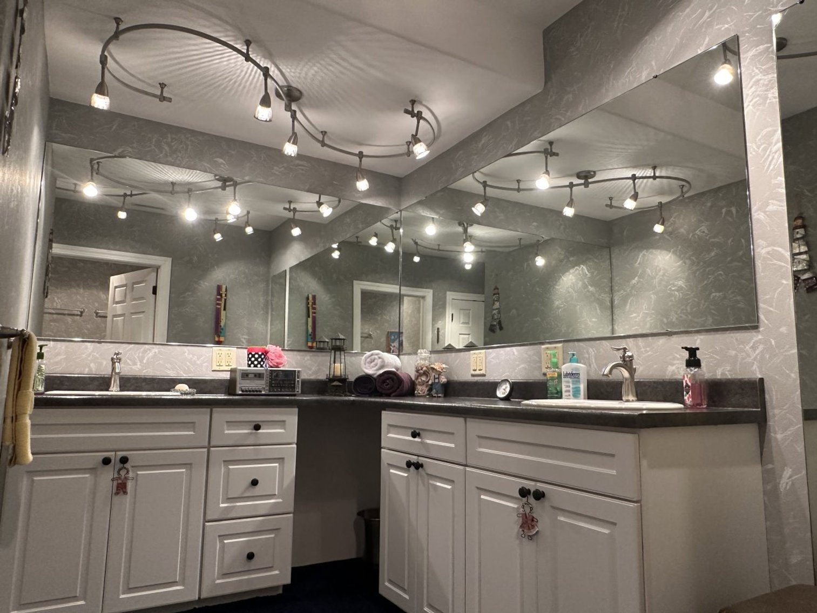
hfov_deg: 71.6
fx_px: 566
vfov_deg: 56.8
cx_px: 408
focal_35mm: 24
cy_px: 306
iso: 200
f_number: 2.2
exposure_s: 1/60
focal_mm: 2.22
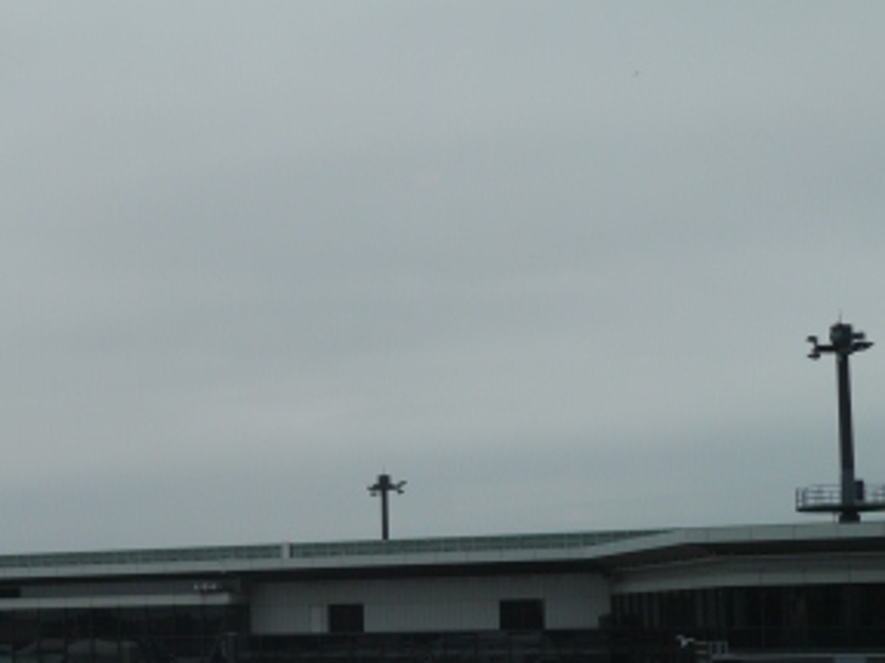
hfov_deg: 24.8
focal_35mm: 78
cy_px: 496
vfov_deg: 18.8
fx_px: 1993
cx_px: 256
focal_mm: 25
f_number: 7.1
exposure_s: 1/250
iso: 160
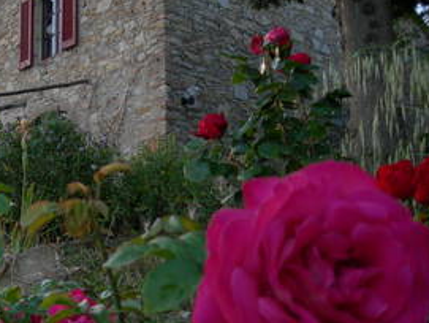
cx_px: 119
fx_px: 695
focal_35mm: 56
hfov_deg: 33.8
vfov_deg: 26.1
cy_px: 206
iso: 50
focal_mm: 7.8
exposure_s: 1/163
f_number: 2.8
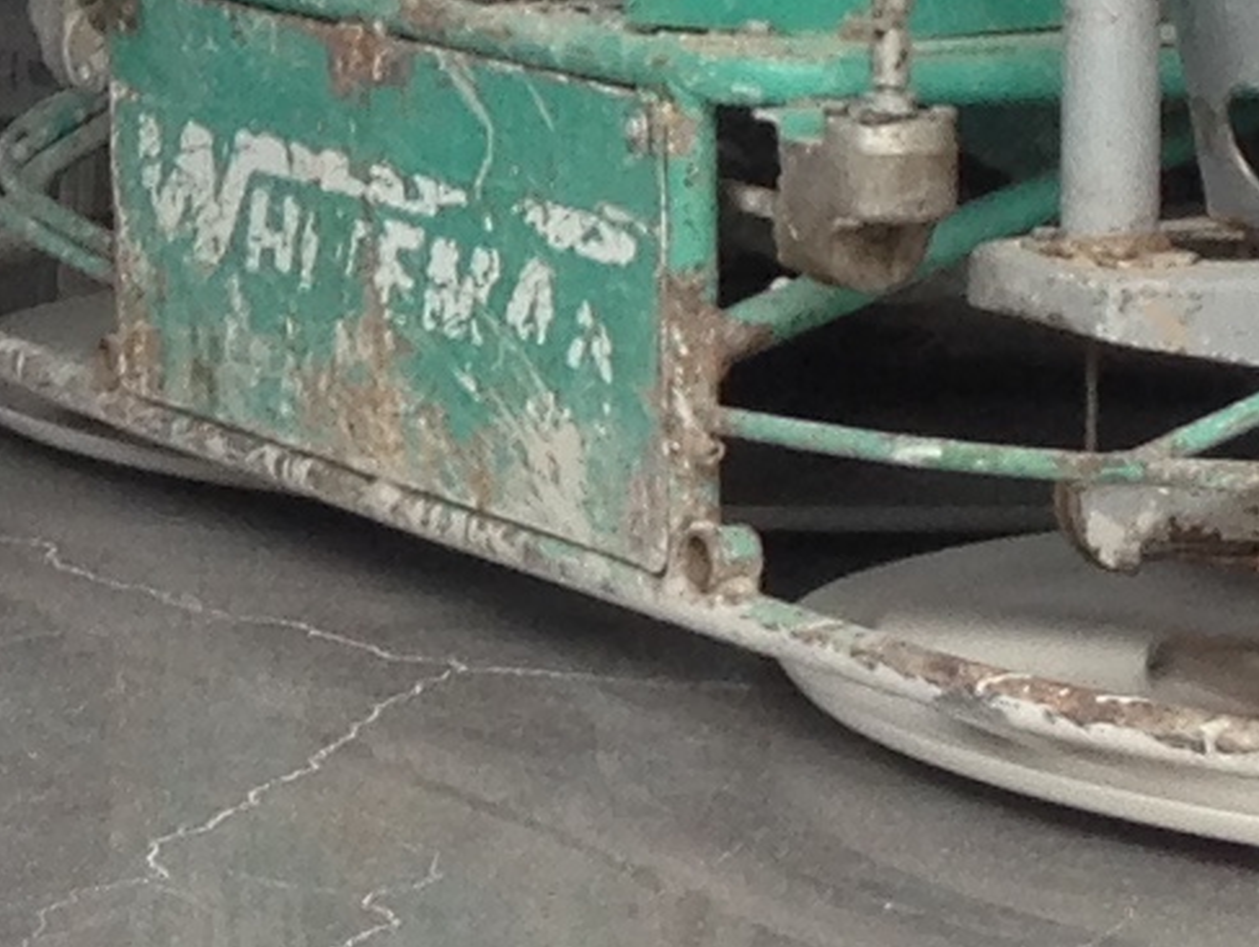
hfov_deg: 8.7
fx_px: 8044
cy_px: 16
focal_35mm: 221
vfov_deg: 6.7
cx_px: -592
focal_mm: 4.12
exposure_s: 1/60
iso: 64
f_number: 2.4
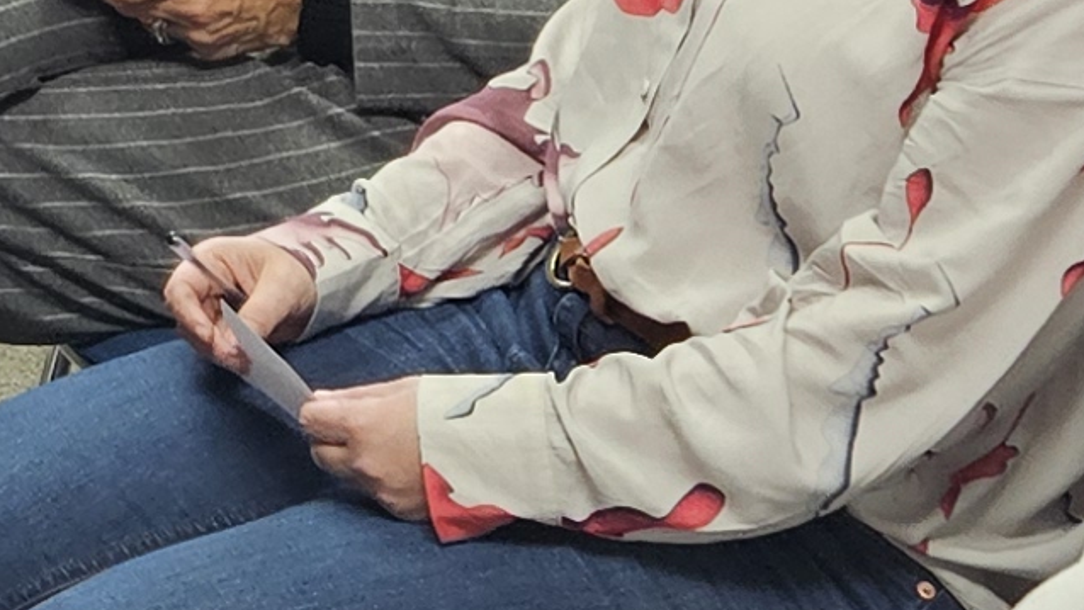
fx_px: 4513
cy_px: -595
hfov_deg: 12.8
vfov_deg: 7.4
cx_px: -698
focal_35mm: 157
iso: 200
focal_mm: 5.4
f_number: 1.8
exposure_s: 1/100
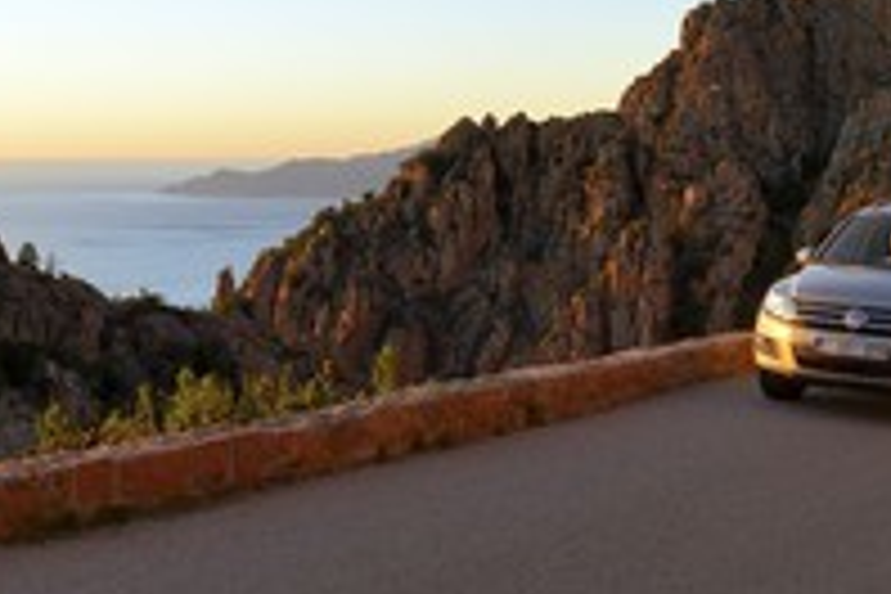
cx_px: 450
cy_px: 184
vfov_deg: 26.3
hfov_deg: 38.9
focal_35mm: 51
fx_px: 1262
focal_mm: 24
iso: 400
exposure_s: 1/125
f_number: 8
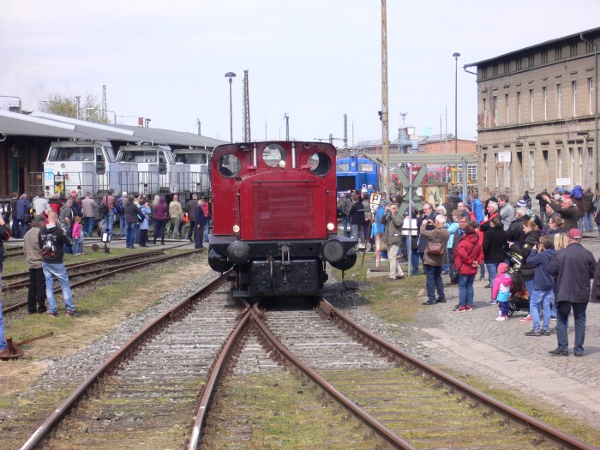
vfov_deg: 14.1
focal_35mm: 105
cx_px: 300
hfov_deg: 18.7
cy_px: 225
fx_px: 1820
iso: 100
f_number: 5
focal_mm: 17.4
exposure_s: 1/320
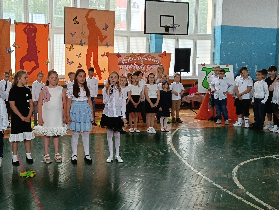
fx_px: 307
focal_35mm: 38
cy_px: 103
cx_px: 84
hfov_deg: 47.8
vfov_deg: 37.8
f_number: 1.8
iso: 160
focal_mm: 3.98
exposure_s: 1/33.3
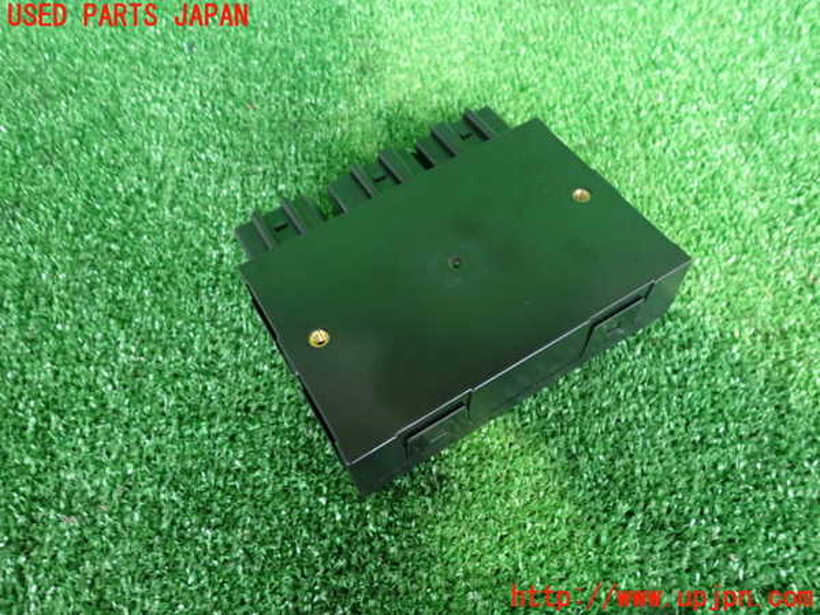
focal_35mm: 25
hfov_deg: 69.4
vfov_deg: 54.9
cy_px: 308
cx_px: 410
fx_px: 592
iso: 800
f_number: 2
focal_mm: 4.5
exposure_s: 1/25
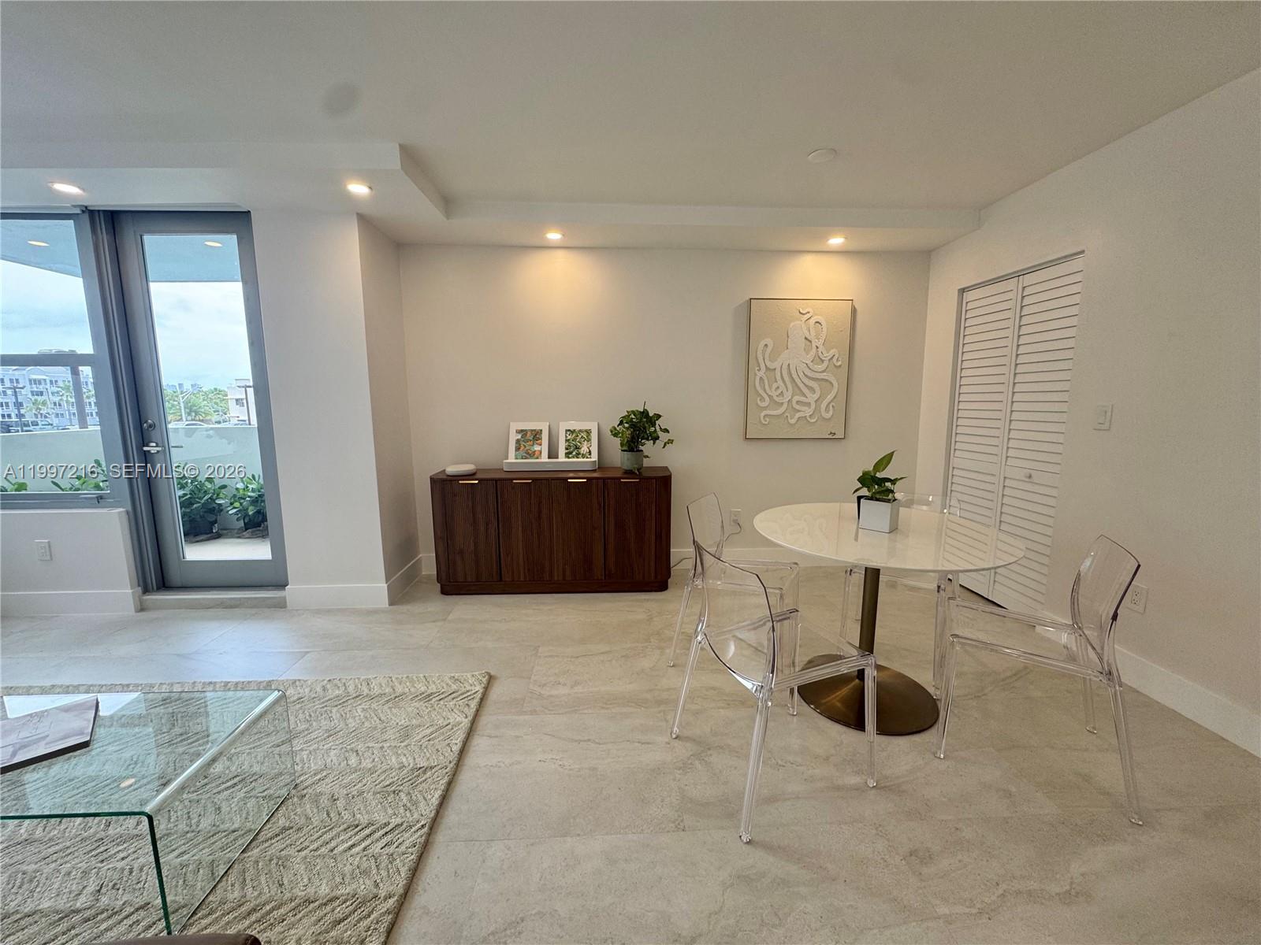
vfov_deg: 85.7
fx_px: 510
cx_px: 630
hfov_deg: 102.1
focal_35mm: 14
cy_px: 472
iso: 64
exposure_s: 1/99
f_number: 2.2
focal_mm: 2.22
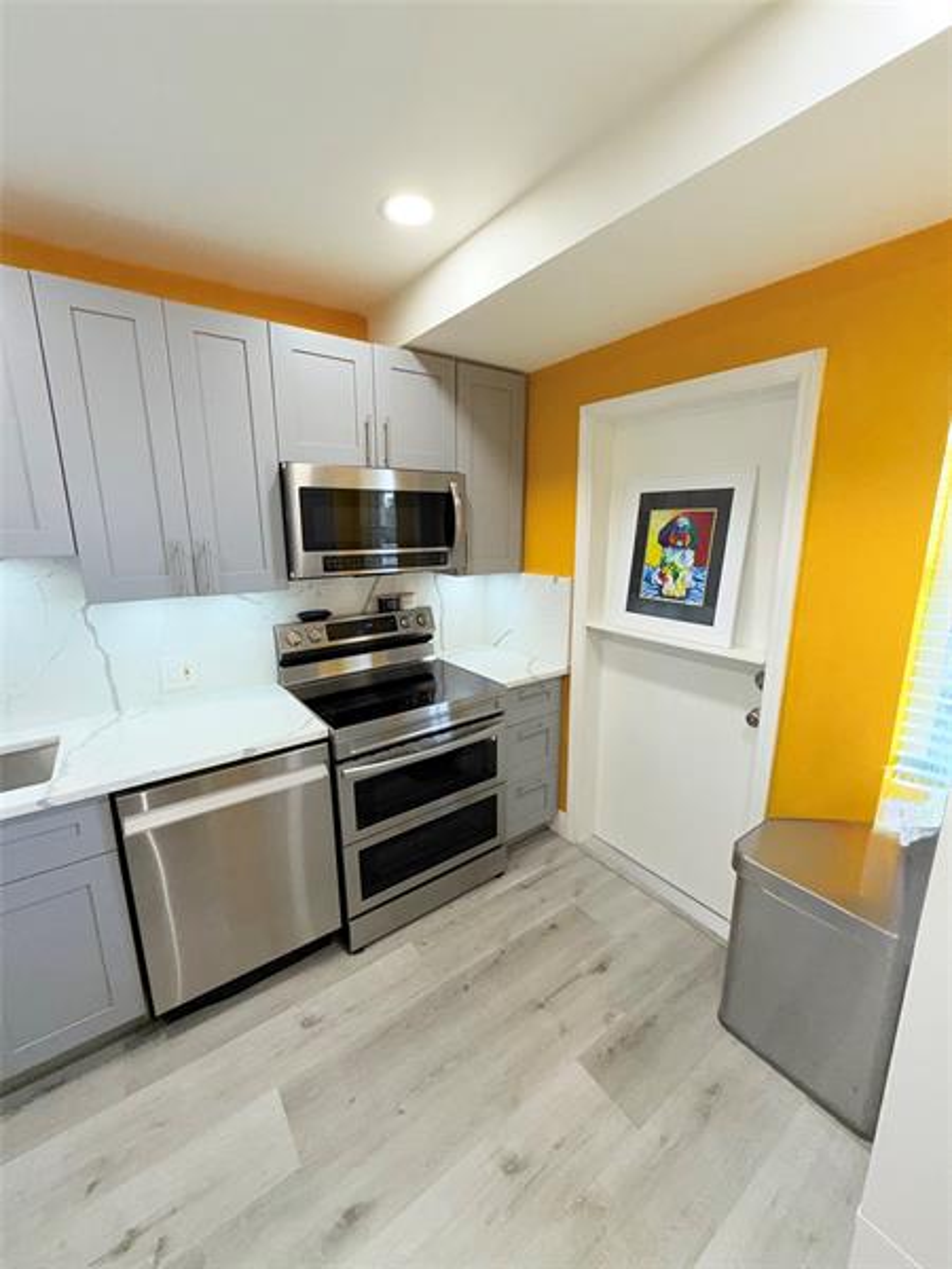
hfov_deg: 85.7
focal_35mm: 14
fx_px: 513
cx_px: 476
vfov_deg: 102.1
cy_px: 634
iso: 80
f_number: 2.2
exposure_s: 1/120
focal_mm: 2.22
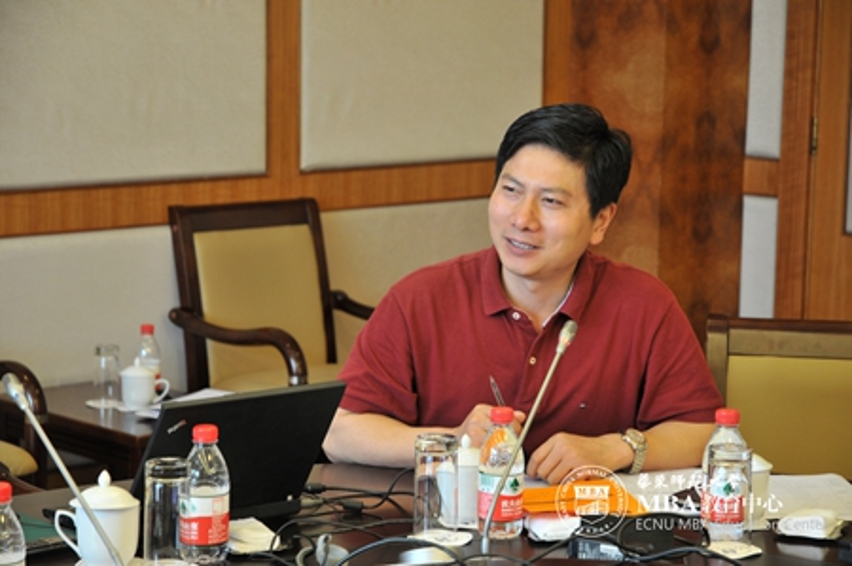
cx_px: 426
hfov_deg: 19.5
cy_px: 283
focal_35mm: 105
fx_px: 2482
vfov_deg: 13.0
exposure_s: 1/15
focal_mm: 70
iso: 400
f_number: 4.5
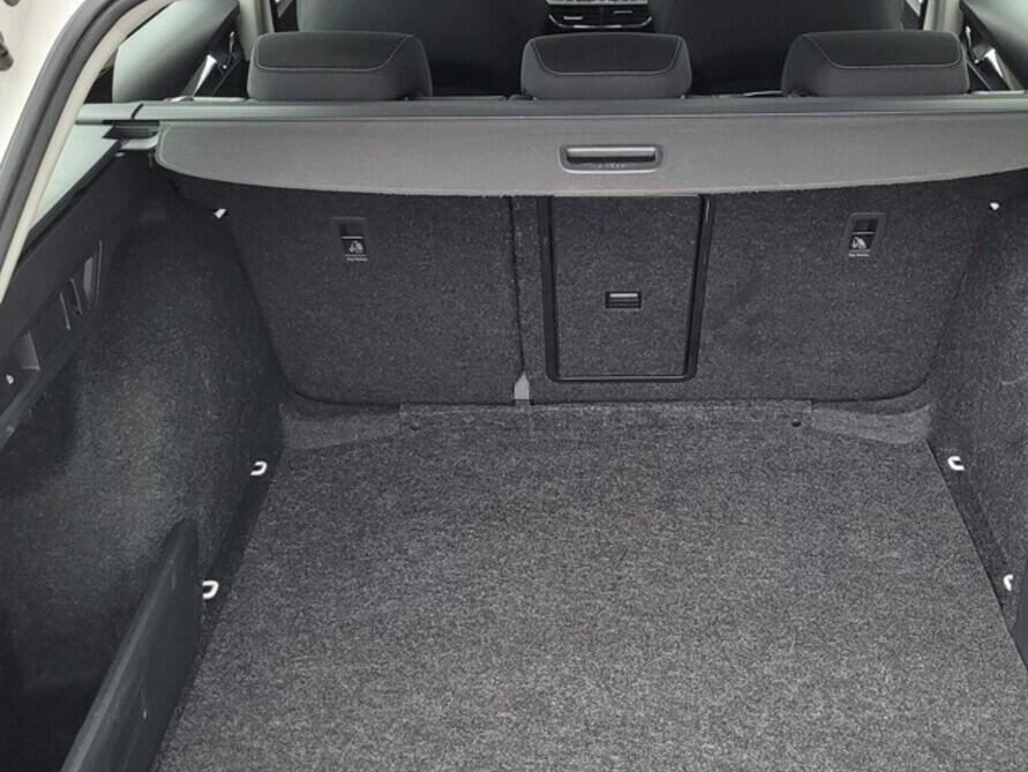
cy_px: 508
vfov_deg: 34.1
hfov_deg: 44.6
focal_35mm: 42
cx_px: 591
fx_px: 1248
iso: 320
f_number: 1.8
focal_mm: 5.4
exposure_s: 1/100
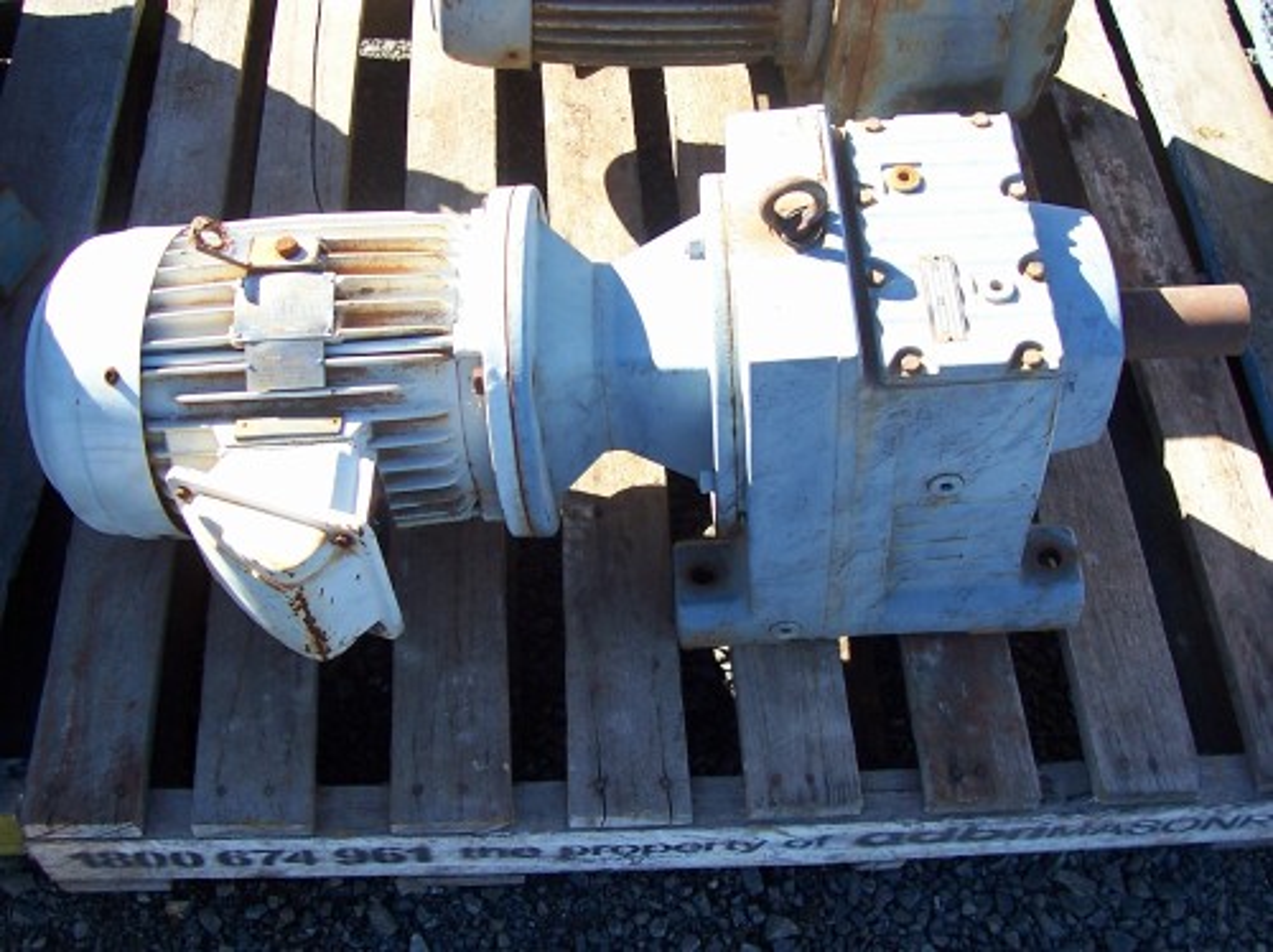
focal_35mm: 34
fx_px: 1249
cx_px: 636
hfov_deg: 54.0
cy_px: 476
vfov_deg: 41.7
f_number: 2.76
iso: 80
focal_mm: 5.6
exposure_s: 1/321
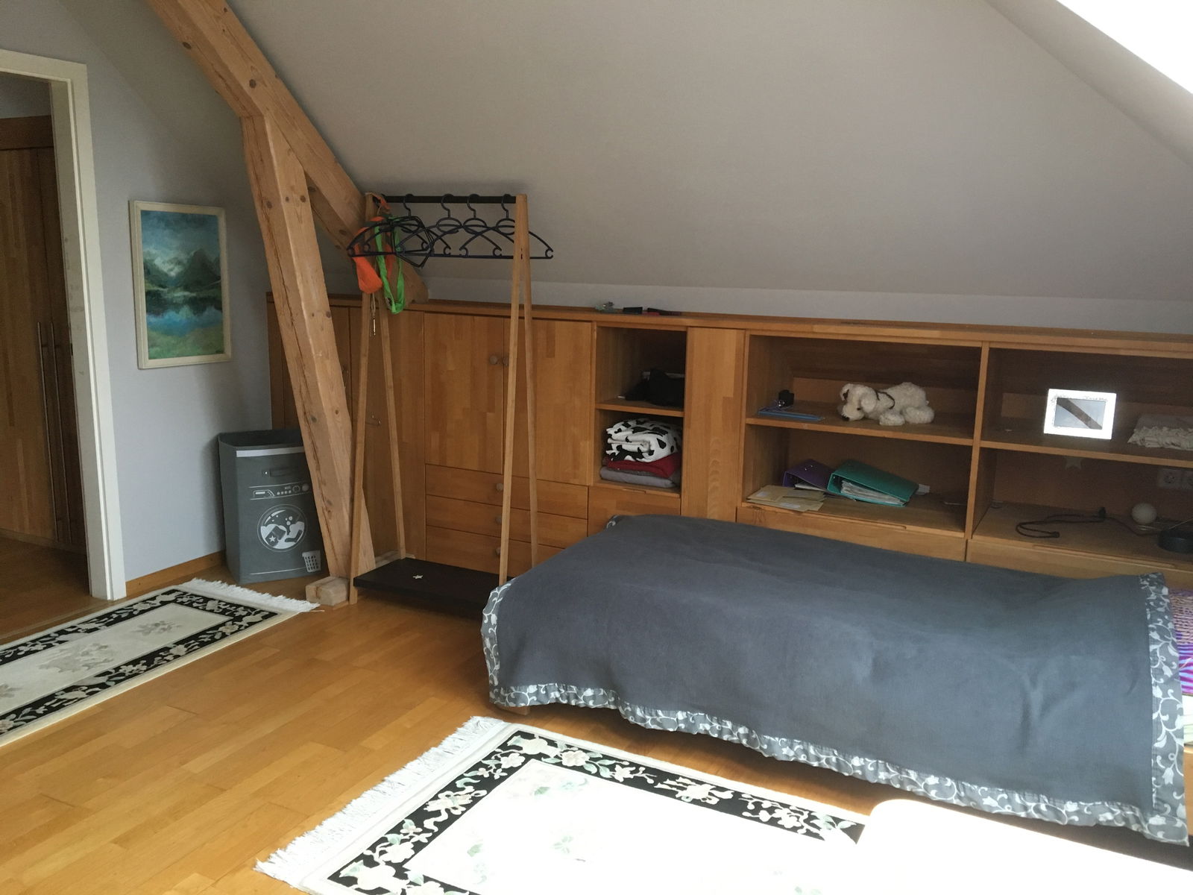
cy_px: 448
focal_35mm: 29
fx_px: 999
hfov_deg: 61.7
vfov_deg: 48.2
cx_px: 596
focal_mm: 4.15
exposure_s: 1/33
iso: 200
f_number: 2.2
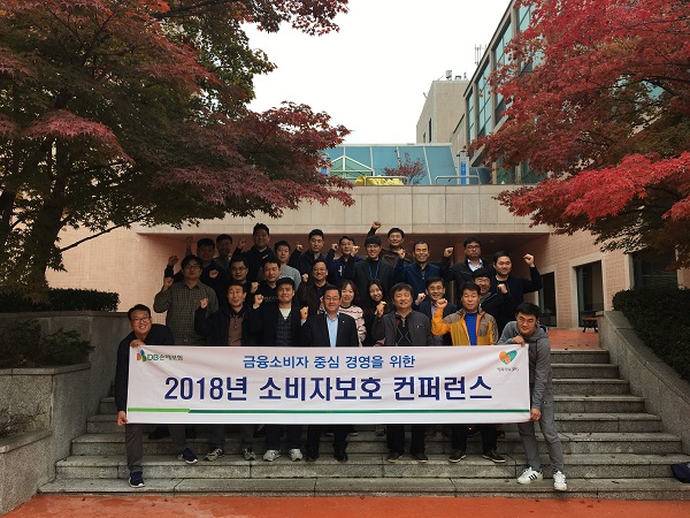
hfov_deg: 61.7
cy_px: 259
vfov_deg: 48.2
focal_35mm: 29
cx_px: 345
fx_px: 578
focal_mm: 4.15
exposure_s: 1/120
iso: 25
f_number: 2.2
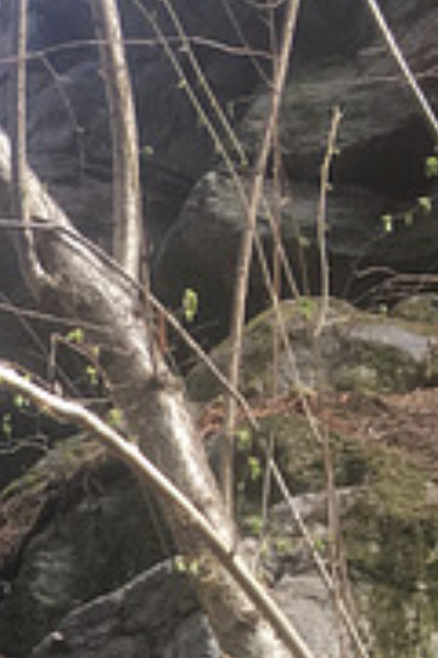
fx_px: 2318
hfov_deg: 10.1
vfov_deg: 14.0
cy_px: 1250
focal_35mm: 127
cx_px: -402
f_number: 2.2
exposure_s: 1/100
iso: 25
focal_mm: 4.15
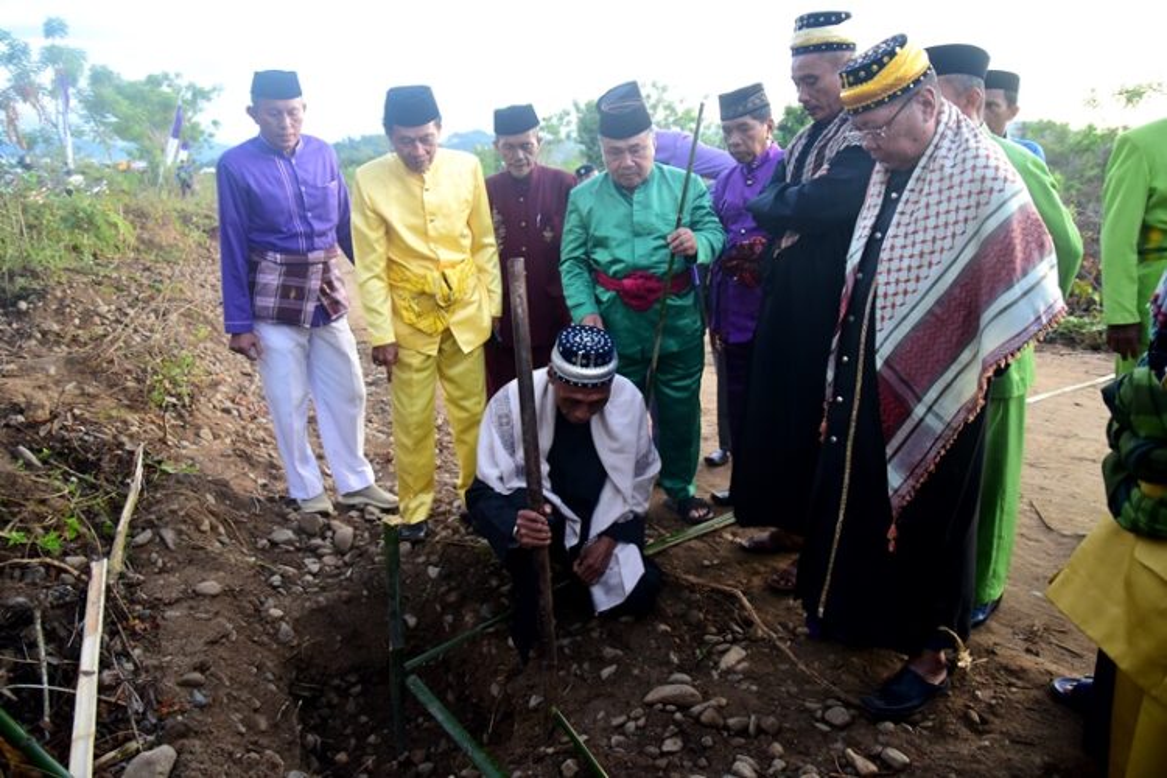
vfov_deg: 53.1
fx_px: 778
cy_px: 389
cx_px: 584
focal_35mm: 24
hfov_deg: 73.7
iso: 2000
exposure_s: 1/125
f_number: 4
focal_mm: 24
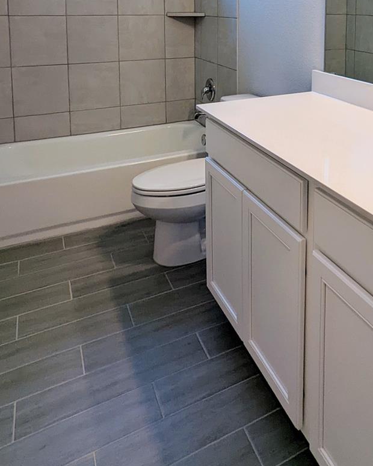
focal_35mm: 31
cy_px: 43
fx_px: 428
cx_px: 290
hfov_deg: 45.1
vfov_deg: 50.5
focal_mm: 2.35
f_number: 2.2
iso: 55
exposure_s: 1/120
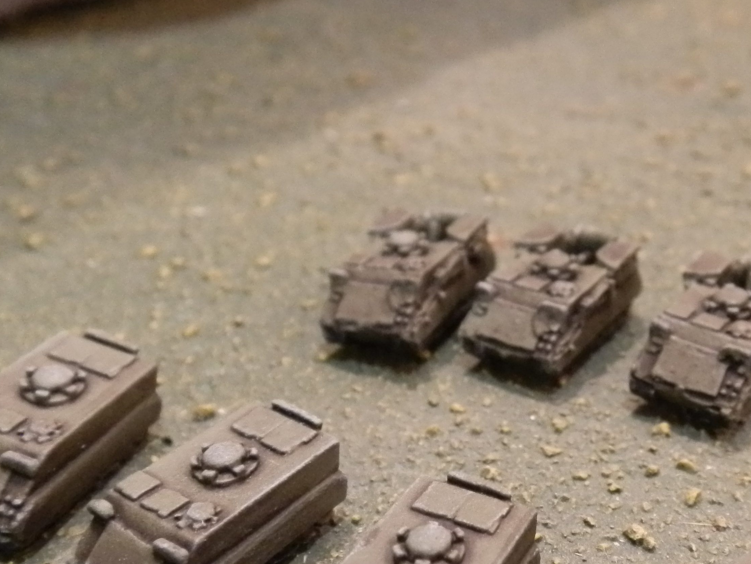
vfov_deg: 27.0
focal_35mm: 54
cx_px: 533
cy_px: 351
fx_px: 1172
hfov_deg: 35.0
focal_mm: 5
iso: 400
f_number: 3.1
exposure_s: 1/60
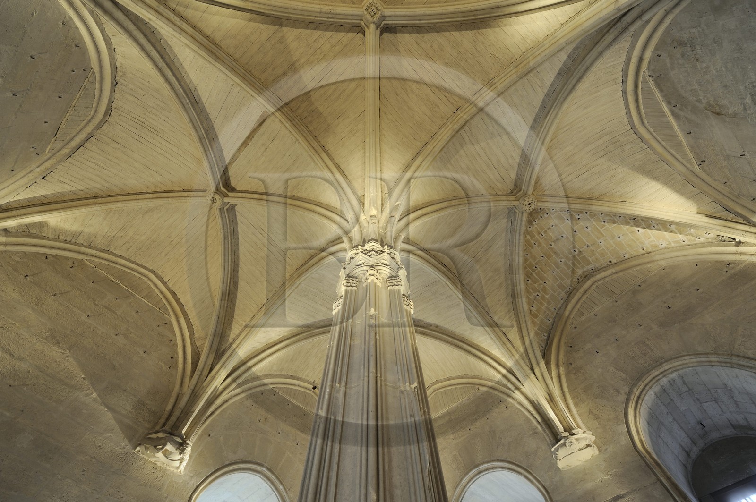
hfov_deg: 104.3
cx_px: 378
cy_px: 251
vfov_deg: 81.1
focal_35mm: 14
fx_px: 294
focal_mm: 14
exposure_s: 5
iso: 200
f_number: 14
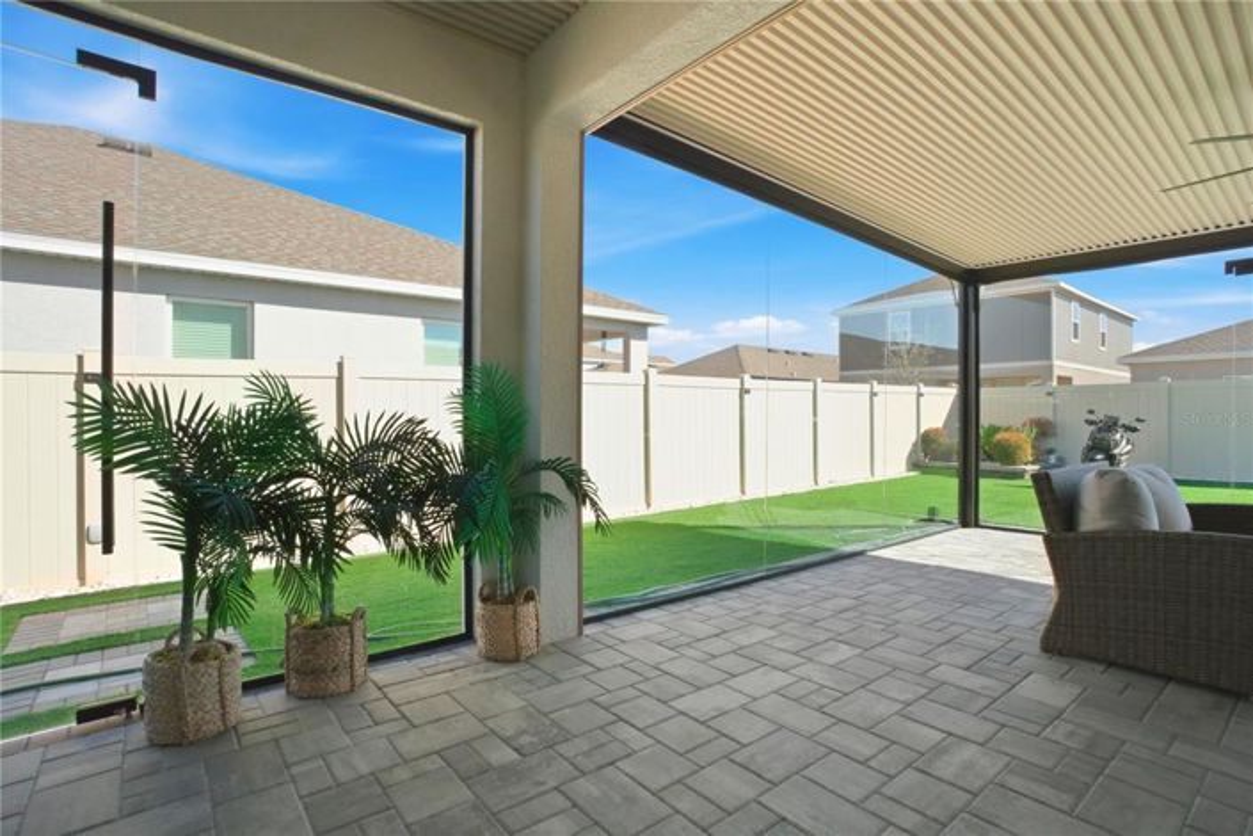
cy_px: 418
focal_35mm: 16
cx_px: 626
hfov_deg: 95.0
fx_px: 574
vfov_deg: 72.1
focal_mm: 11
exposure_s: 1/60
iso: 200
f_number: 11
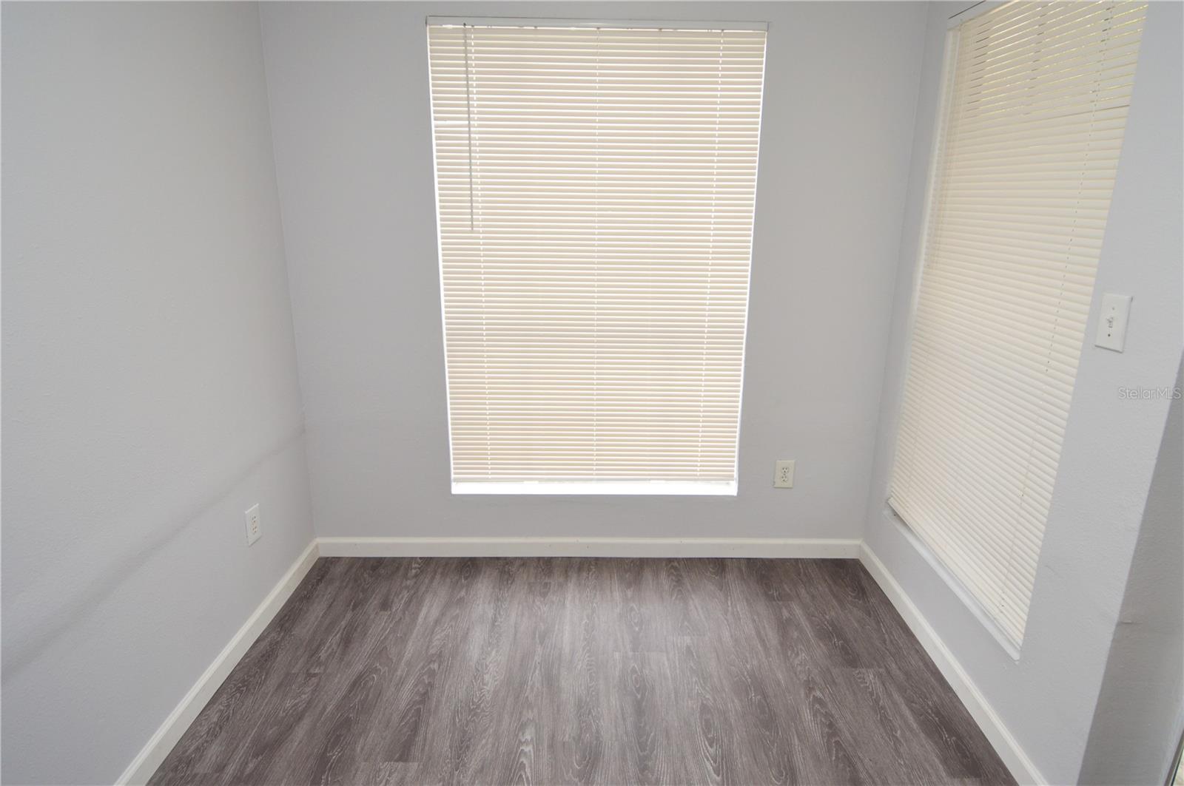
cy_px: 393
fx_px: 591
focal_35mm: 18
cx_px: 592
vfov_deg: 67.3
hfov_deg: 90.1
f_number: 4.5
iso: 400
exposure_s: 1/80
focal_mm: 12
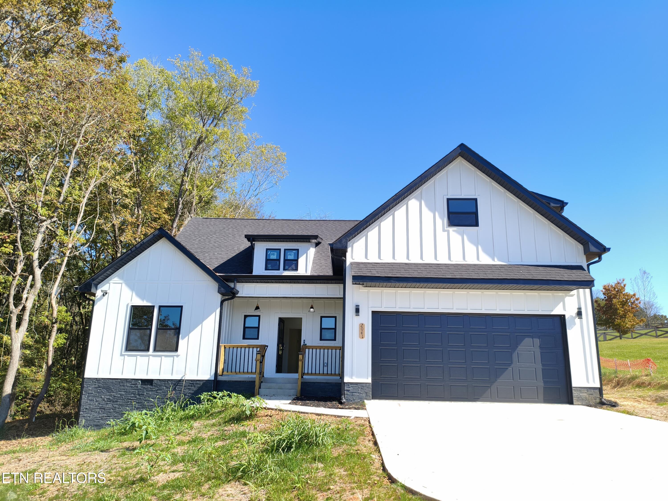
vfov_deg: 53.1
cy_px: 250
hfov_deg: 67.3
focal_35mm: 26
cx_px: 334
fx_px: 502
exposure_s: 1/1141
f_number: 1.5
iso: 80
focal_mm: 4.94
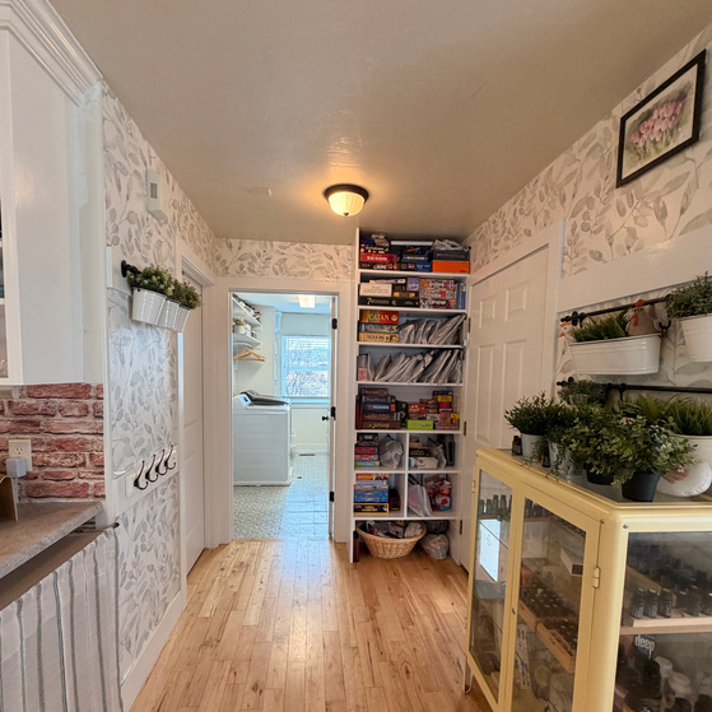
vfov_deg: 83.4
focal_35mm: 17
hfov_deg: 84.0
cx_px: 352
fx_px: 396
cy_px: 408
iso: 160
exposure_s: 1/60
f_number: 2.2
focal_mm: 2.22
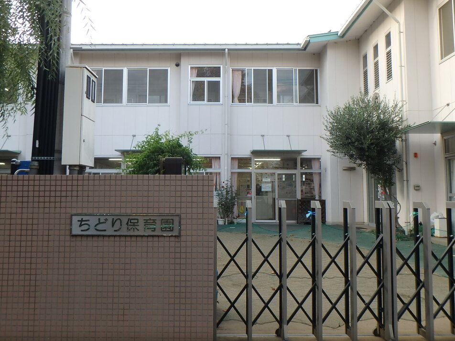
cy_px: 170
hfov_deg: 51.4
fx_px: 473
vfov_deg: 39.7
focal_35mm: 36
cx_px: 228
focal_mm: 6.4
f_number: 5
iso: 125
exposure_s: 1/80
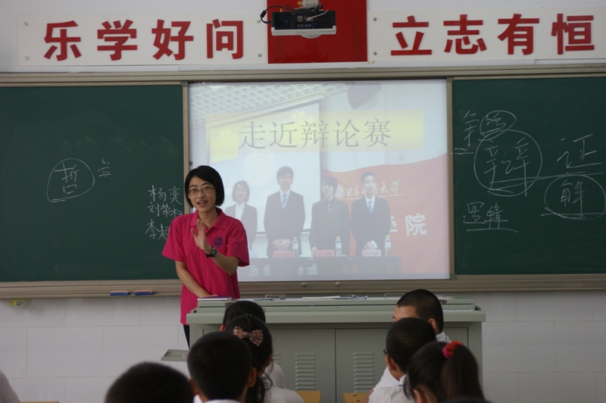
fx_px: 883
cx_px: 303
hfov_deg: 37.9
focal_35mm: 52
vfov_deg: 25.7
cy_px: 202
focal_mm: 35
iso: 250
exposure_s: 1/60
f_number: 4
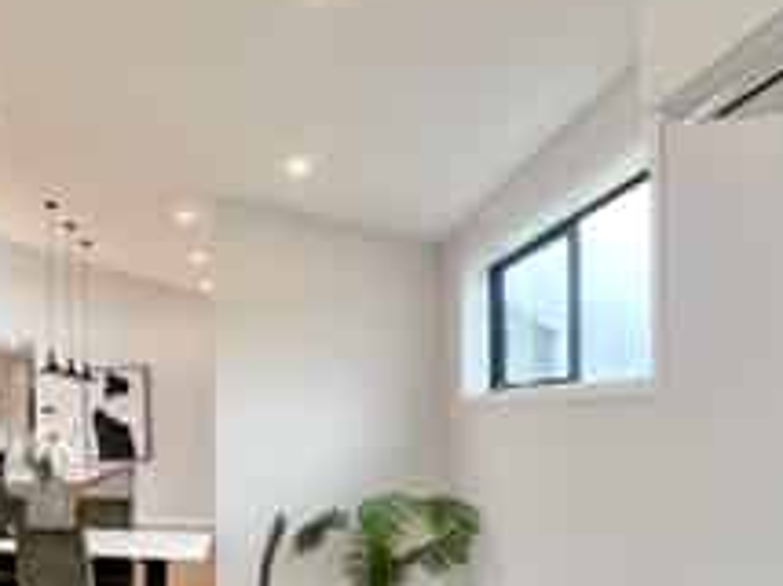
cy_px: 449
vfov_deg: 44.9
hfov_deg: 48.0
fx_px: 678
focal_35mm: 30
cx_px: -24
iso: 80
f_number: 1.8
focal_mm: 1.57
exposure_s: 1/99
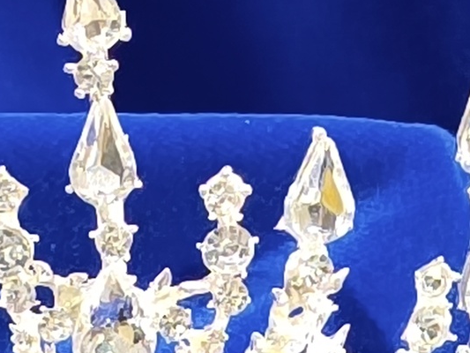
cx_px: 76
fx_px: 3300
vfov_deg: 6.1
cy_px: 328
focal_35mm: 243
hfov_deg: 8.1
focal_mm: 6.57
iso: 2500
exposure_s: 1/800
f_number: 1.6
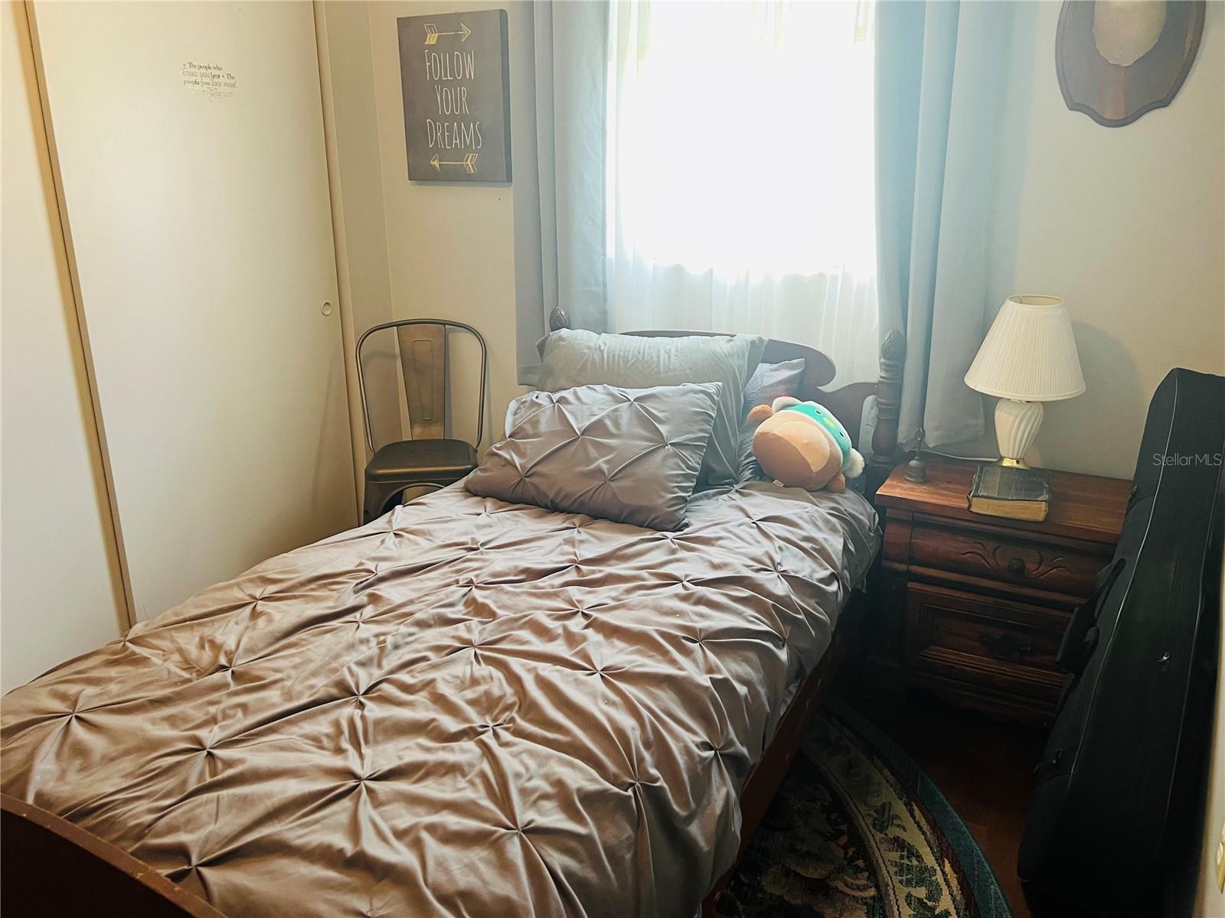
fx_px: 920
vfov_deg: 53.1
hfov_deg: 67.3
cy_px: 459
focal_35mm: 26
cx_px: 612
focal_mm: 5.7
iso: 200
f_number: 1.5
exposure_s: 1/60
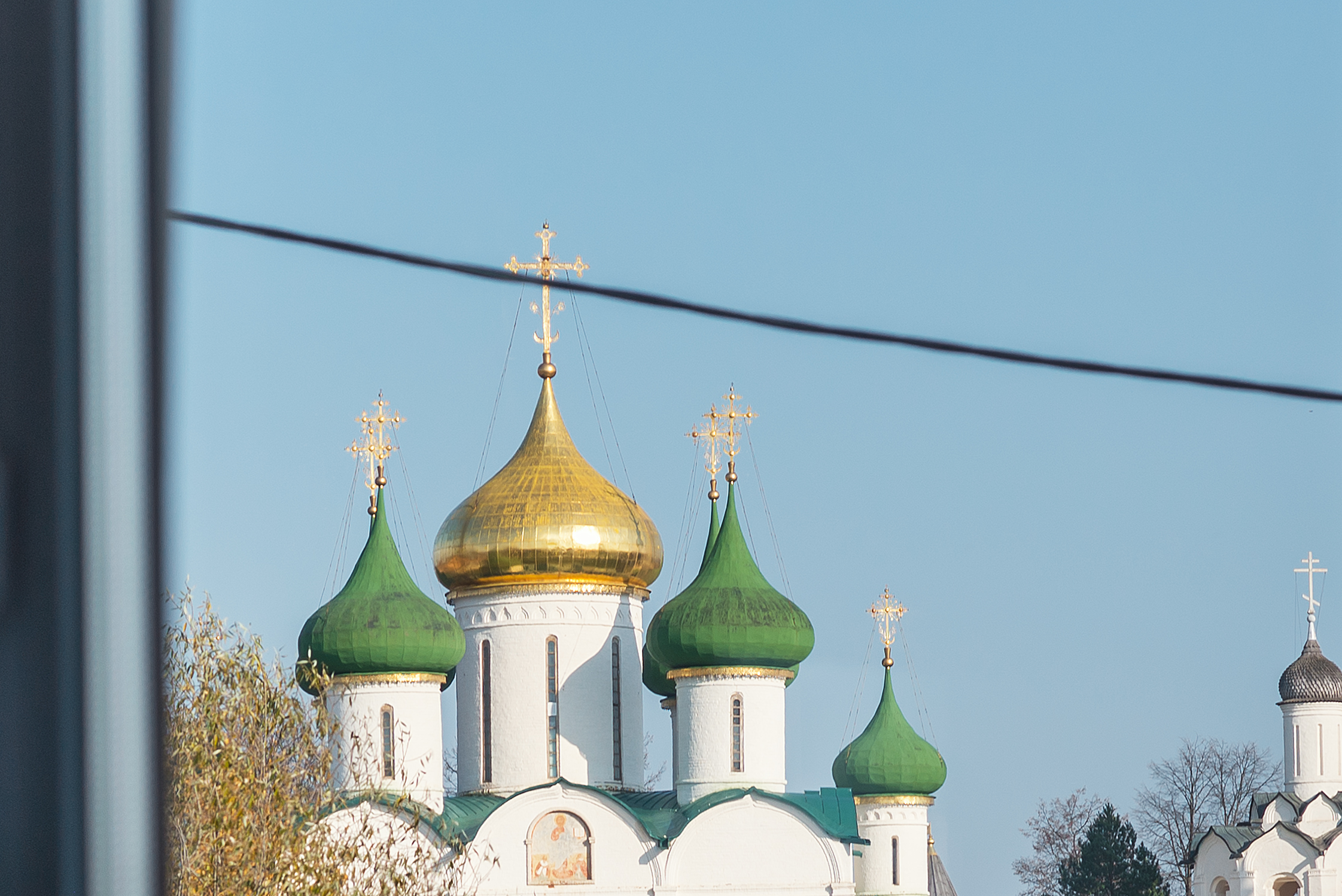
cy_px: 886
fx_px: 8502
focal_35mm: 228
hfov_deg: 9.0
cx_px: 758
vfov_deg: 6.0
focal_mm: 85
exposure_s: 1/320
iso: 100
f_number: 6.3
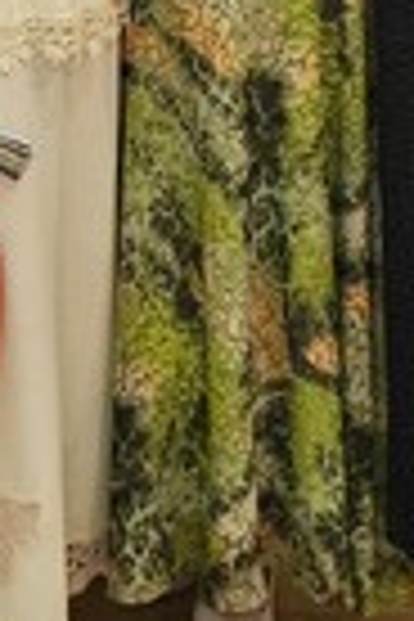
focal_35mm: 139
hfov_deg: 9.4
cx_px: -342
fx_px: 2398
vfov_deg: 14.0
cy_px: -266
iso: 100
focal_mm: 6.3
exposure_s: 1/100
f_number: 1.7
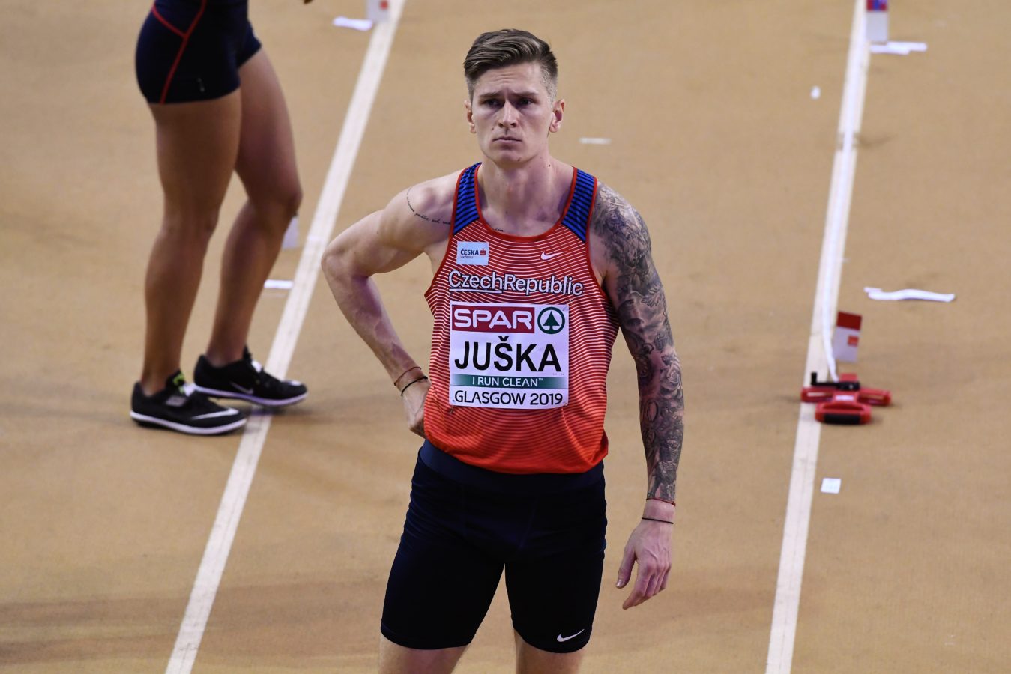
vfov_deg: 4.6
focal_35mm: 300
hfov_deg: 6.9
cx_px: 506
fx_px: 8426
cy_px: 337
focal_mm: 200
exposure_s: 1/400
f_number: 4
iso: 2500
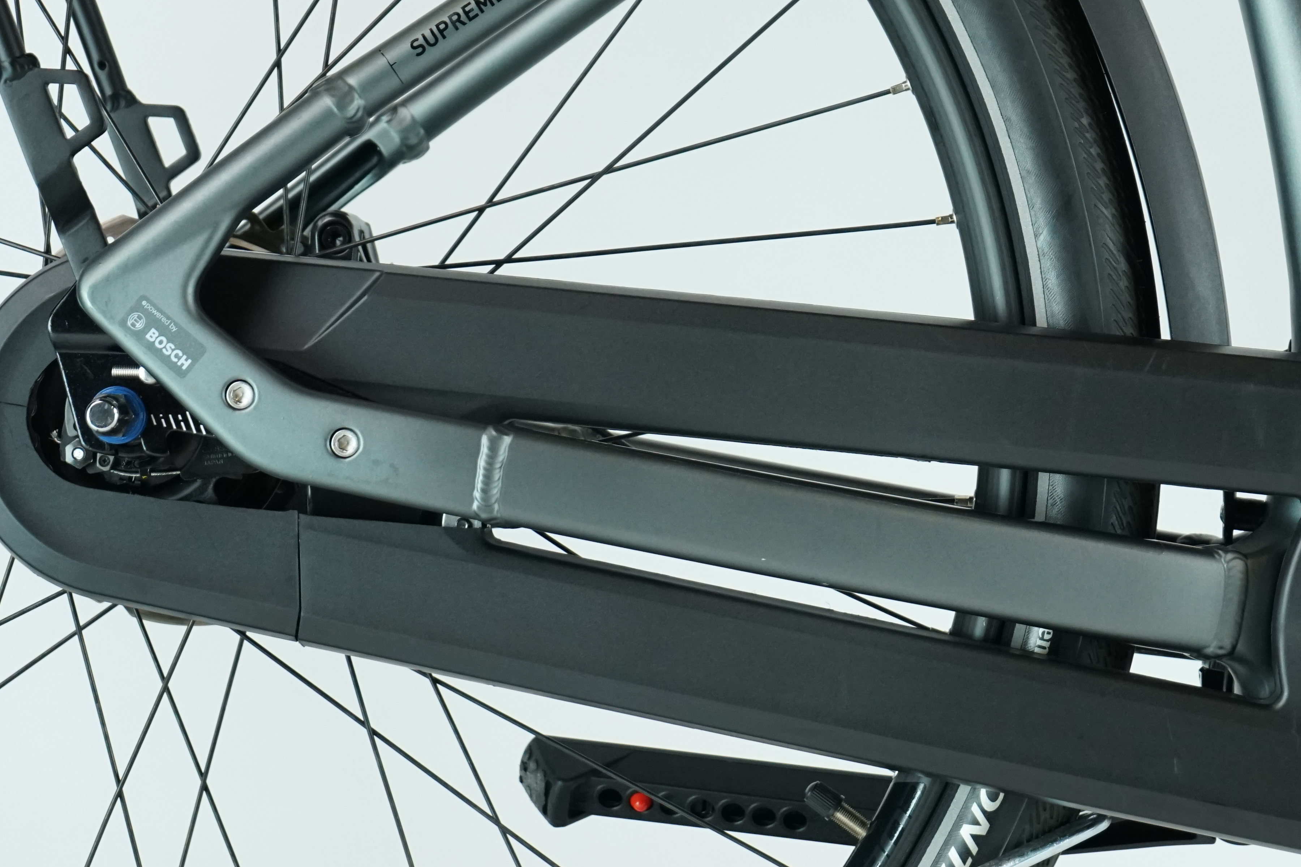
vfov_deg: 11.9
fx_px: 4156
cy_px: 522
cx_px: 1038
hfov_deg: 17.6
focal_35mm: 115
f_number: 5.6
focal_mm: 69
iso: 2000
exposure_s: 1/200
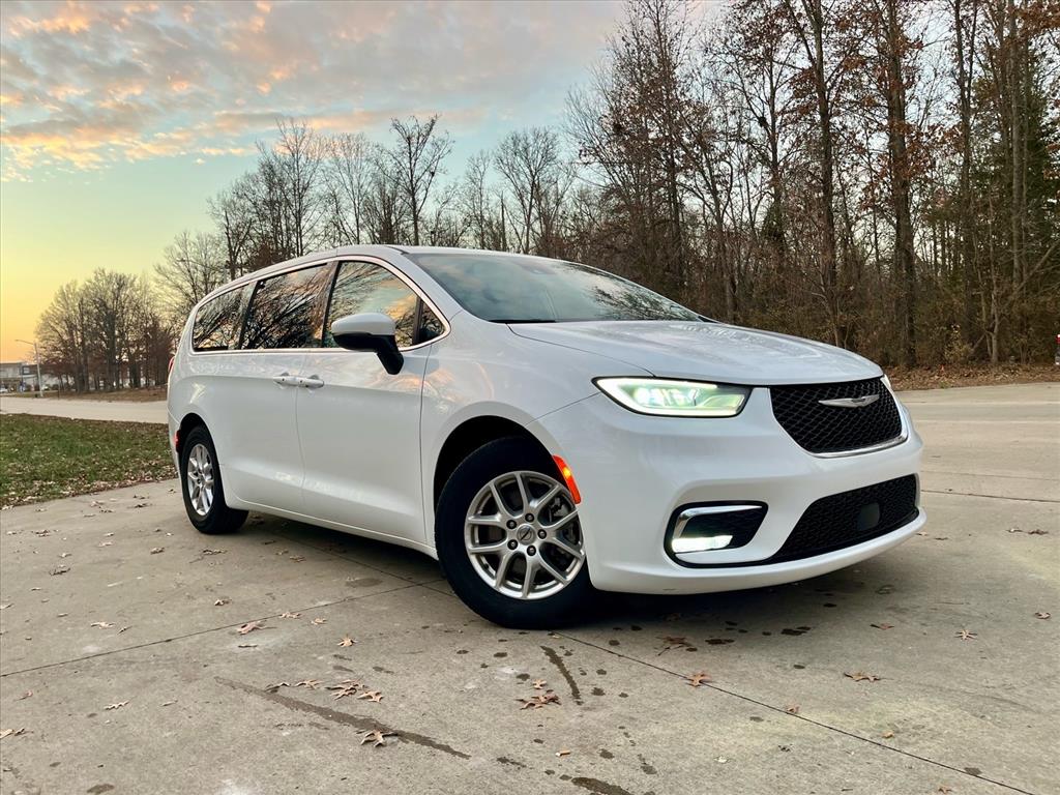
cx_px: 530
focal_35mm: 26
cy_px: 398
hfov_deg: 67.3
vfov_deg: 53.1
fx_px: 796
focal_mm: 5.1
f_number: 1.6
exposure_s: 1/99
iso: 64
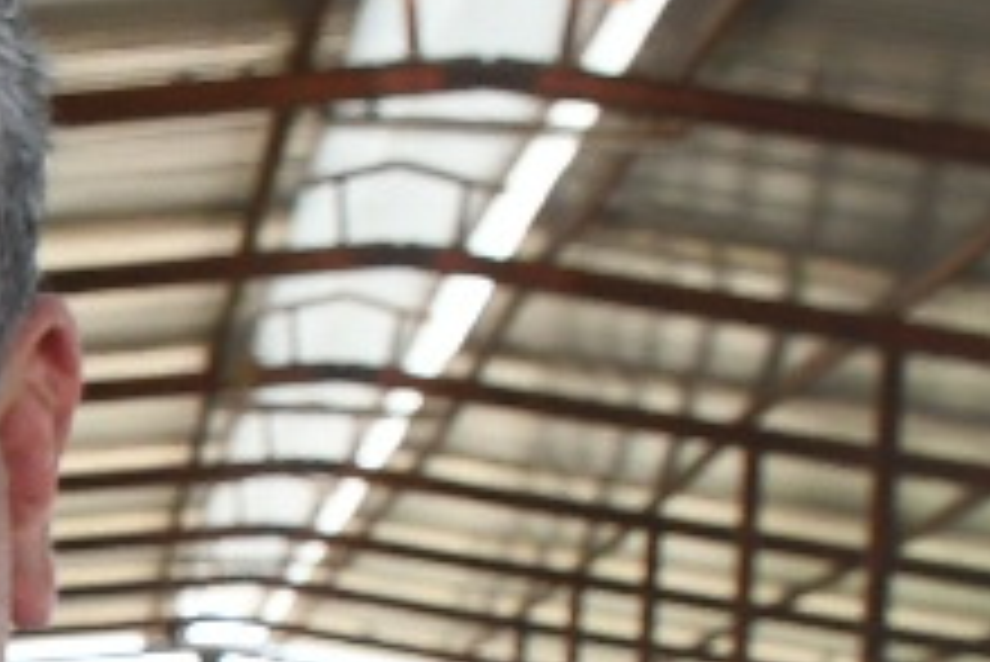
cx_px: -1764
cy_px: 1045
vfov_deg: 6.8
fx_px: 5476
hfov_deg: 8.8
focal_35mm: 199
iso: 1000
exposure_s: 1/320
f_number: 9
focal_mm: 18
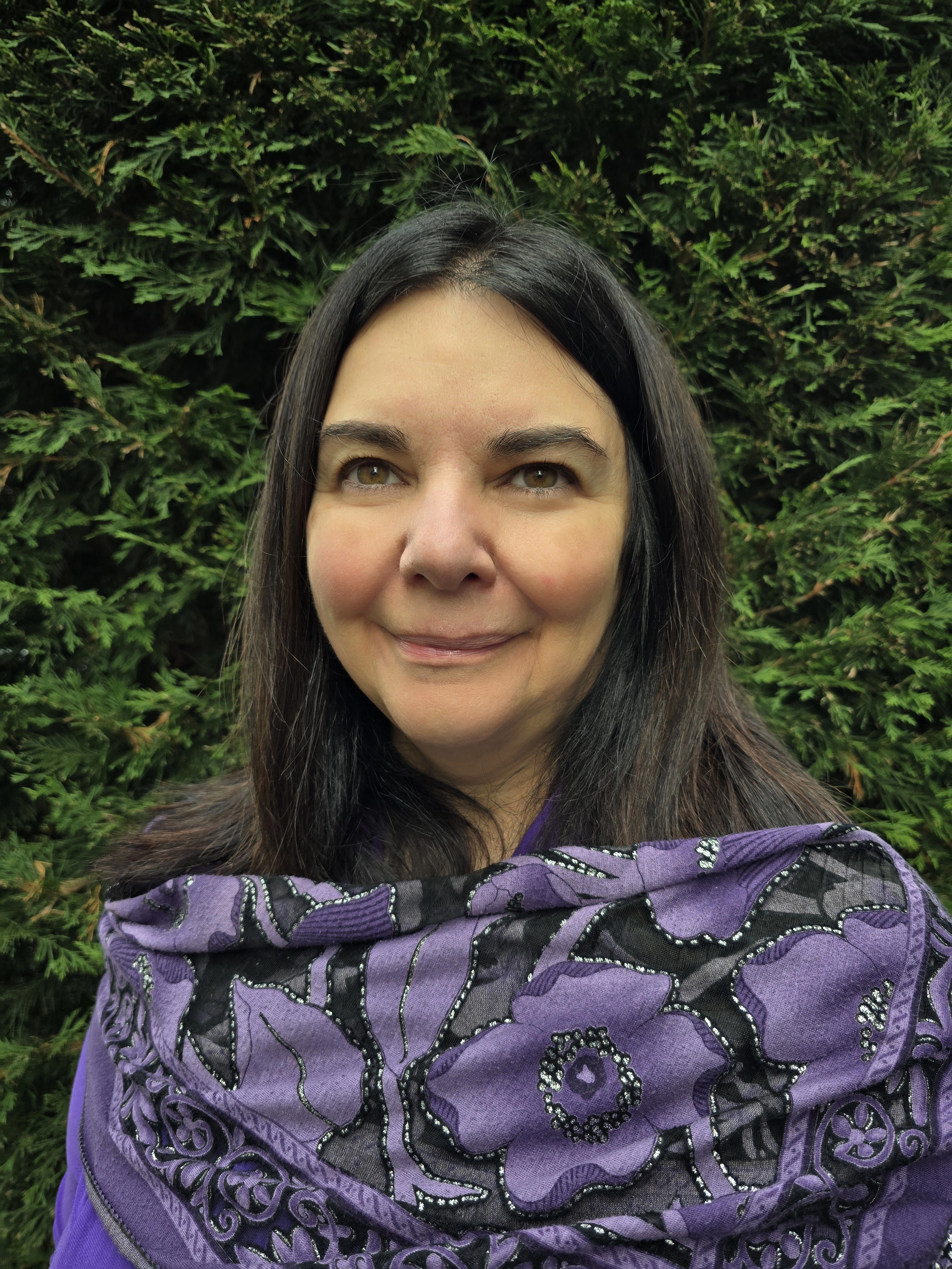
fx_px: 843
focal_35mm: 23
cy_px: 634
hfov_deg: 58.9
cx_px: 476
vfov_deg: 73.9
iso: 100
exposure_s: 1/182
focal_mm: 6.3
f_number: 1.7
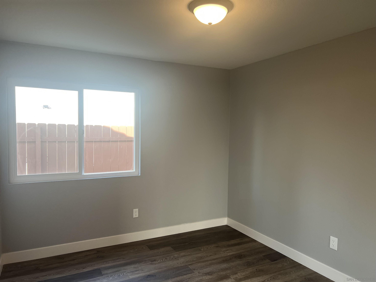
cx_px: 188
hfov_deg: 67.3
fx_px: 282
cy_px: 141
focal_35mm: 26
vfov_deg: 53.1
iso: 50
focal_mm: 5.7
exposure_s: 1/120
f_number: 1.5
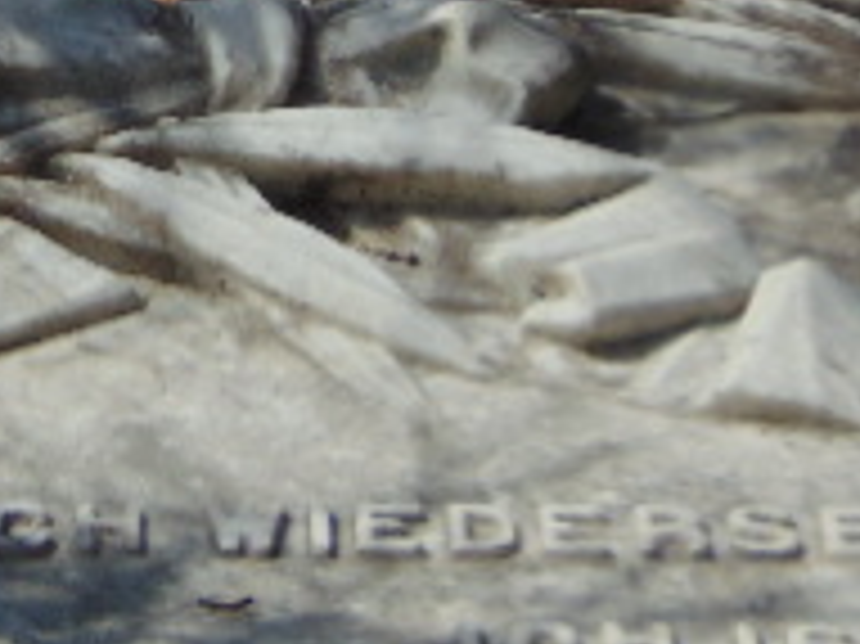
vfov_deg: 3.3
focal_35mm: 445
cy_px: 9
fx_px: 11049
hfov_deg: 4.5
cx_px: 41
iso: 80
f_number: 4
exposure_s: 1/1000
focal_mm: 23.9
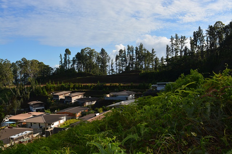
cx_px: 116
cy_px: 77
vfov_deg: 38.3
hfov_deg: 55.1
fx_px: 222
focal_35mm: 34
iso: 100
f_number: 10
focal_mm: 23
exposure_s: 1/200
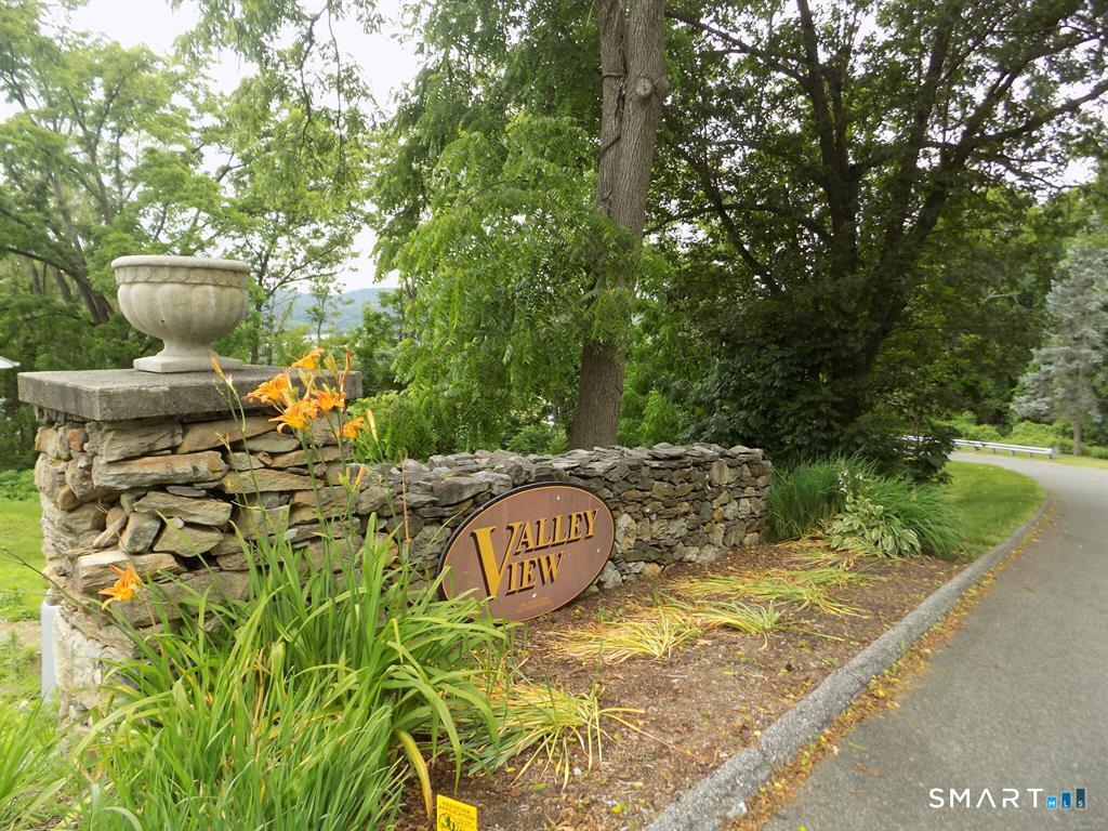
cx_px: 554
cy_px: 416
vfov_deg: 58.9
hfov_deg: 73.9
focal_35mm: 23
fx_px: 736
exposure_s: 1/200
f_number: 3.1
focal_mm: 4
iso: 80
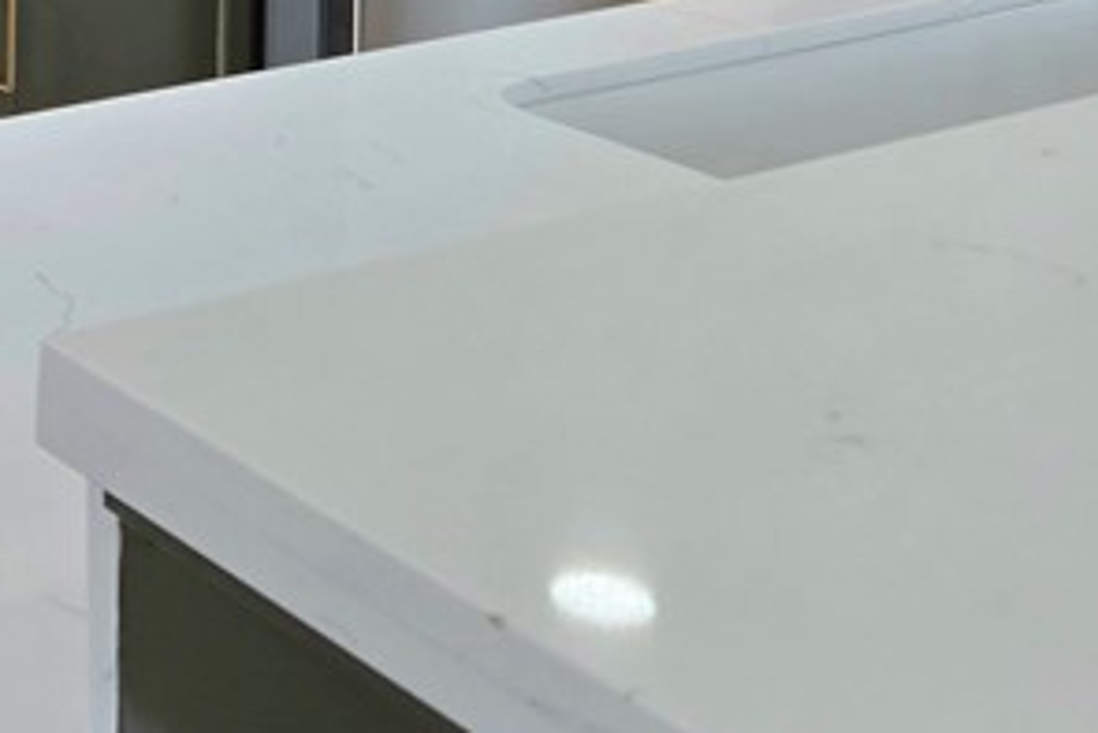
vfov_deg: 15.4
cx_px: -238
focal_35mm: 83
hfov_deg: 22.4
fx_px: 2533
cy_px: -305
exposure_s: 1/182
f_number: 1.8
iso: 40
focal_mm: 5.4
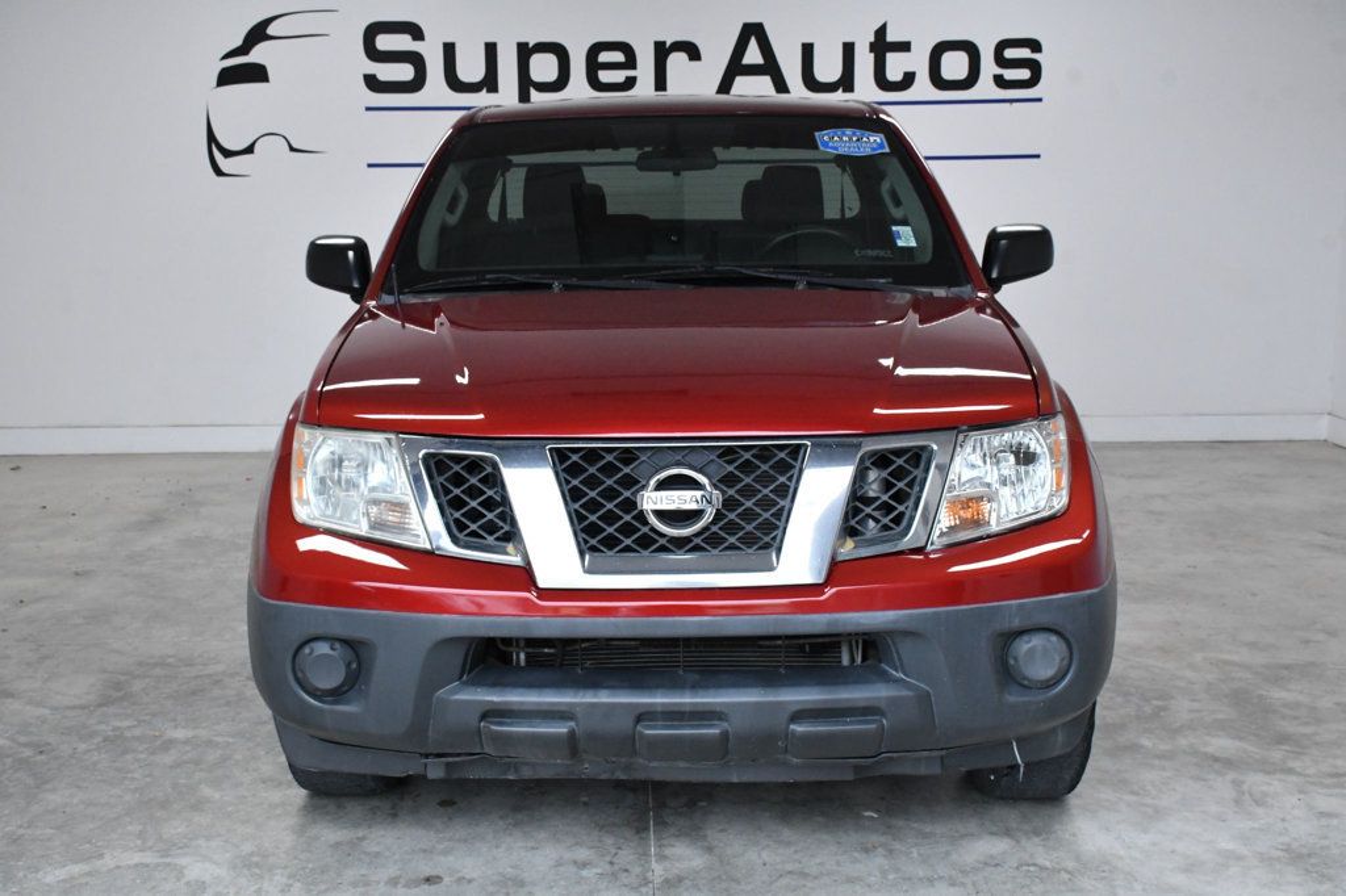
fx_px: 1682
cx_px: 673
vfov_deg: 29.8
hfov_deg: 43.6
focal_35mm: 45
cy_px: 448
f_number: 10
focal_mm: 30
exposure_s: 1/400
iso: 2500
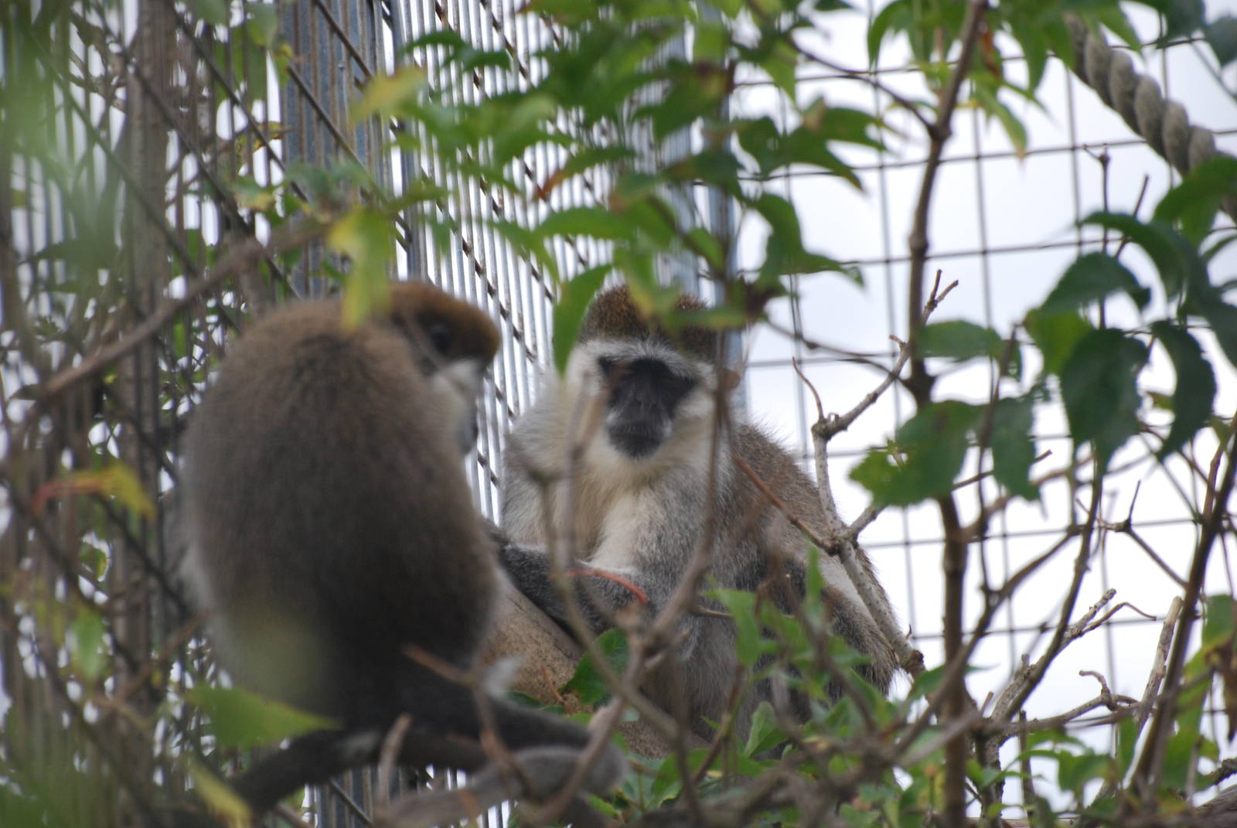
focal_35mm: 450
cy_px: 414
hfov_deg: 4.6
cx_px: 618
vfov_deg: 3.1
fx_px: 15481
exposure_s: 1/500
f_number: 5.6
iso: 450
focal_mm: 300
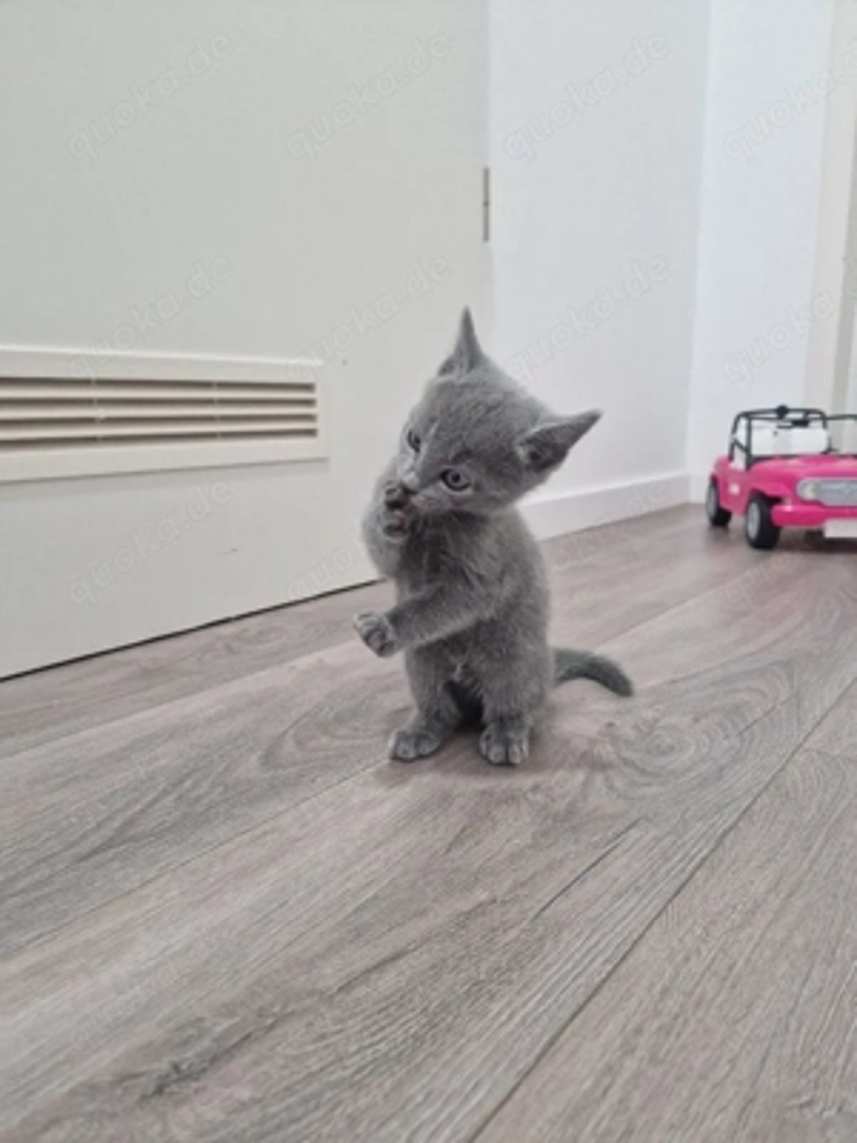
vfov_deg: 73.9
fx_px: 759
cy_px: 572
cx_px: 428
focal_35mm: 23
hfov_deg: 58.9
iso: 50
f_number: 1.8
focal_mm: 5.4
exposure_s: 1/100
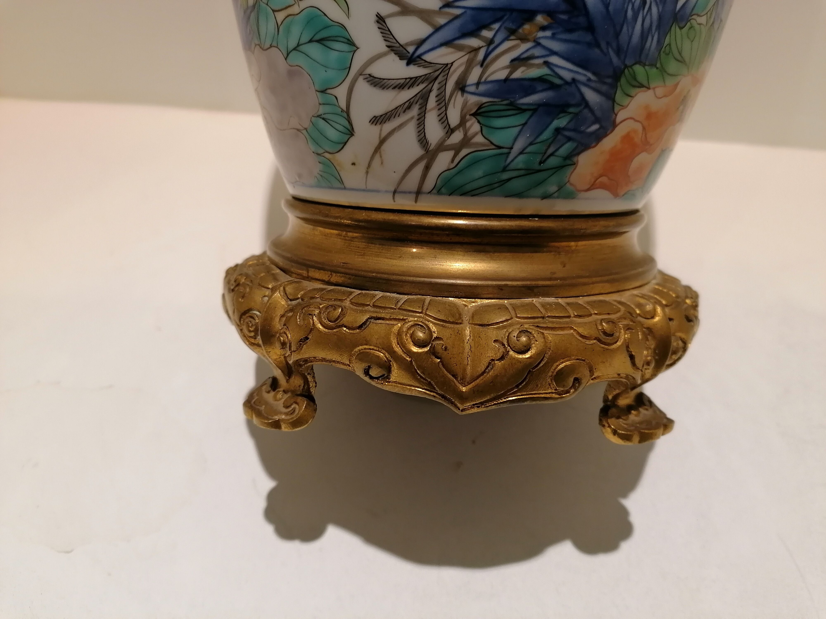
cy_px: 310
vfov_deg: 51.4
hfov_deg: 65.3
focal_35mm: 27
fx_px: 644
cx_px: 413
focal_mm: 4.75
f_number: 1.8
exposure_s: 1/50
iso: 100
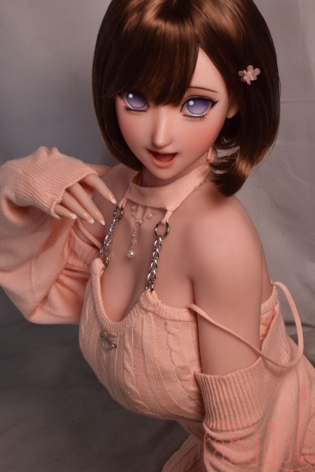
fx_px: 1024
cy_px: 236
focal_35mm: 78
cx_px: 158
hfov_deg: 17.5
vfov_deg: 26.0
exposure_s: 1/250
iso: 500
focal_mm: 52
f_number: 8
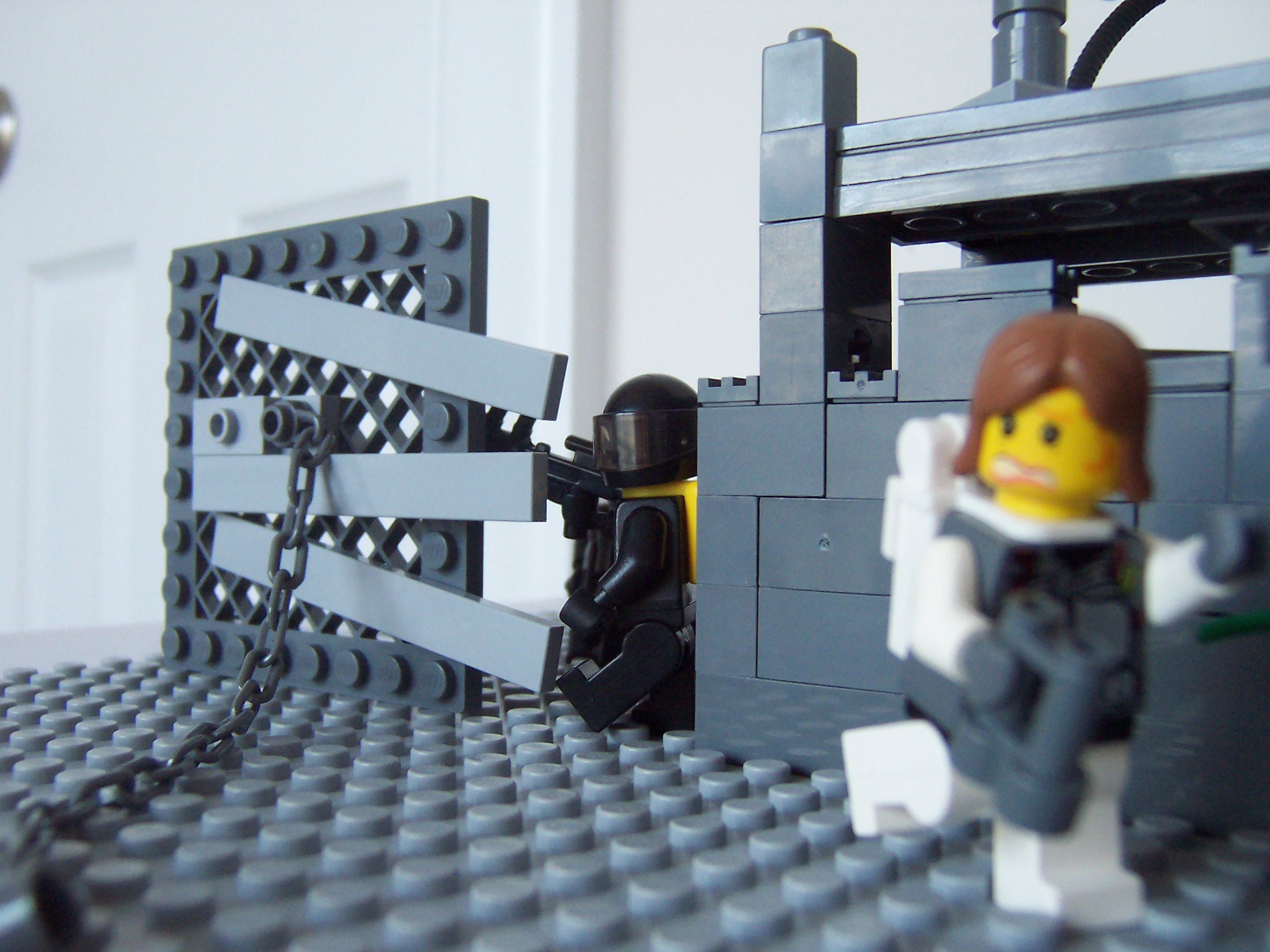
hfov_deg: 51.4
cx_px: 635
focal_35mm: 36
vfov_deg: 39.7
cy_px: 476
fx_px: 1321
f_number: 2.8
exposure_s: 1/20
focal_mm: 5.6
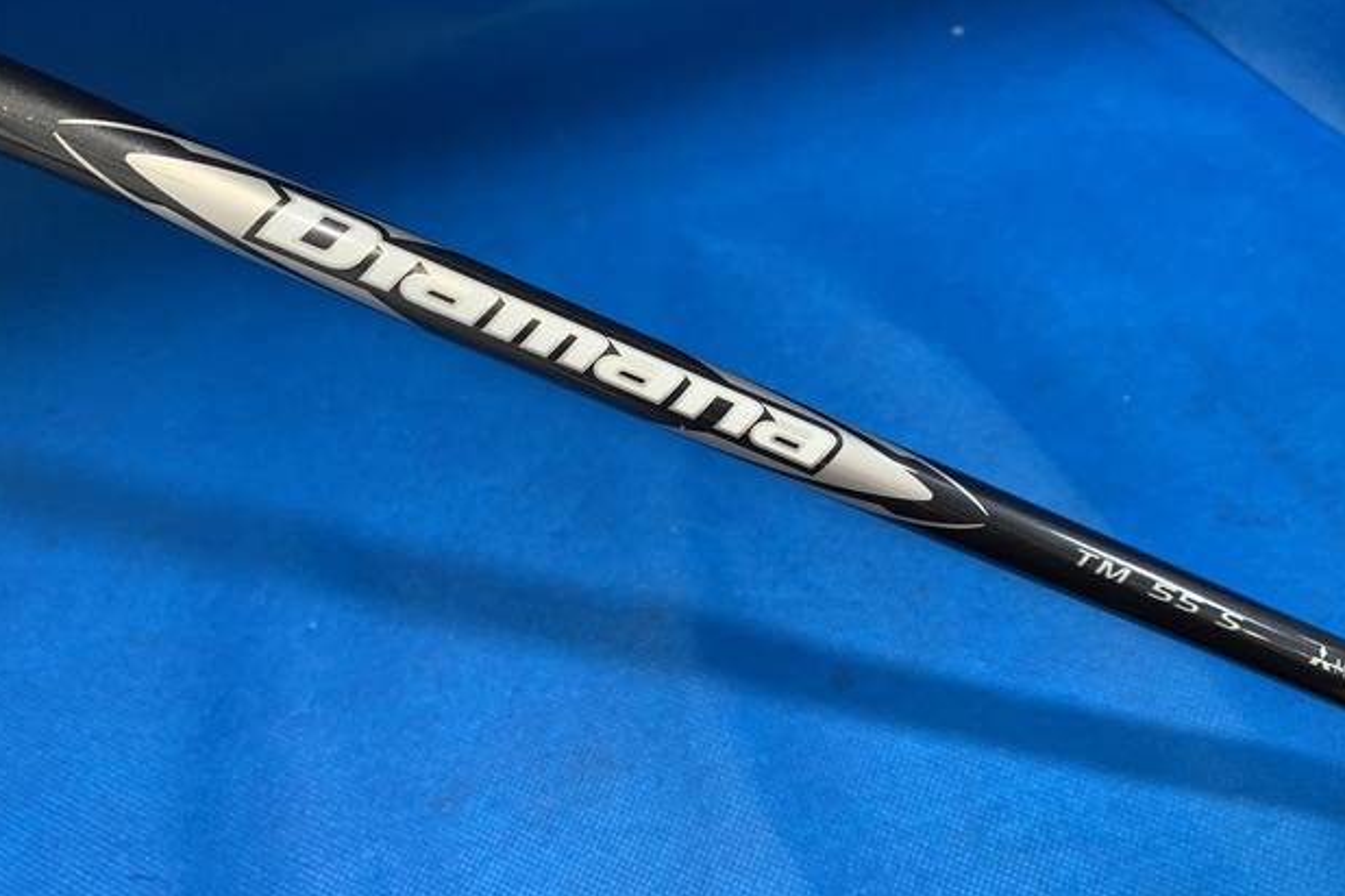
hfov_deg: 65.5
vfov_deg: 46.2
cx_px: 686
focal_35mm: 28
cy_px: 378
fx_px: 1046
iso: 160
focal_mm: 4.25
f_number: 1.8
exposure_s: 1/60
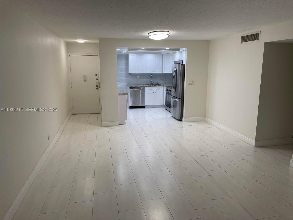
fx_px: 220
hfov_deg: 67.3
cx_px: 146
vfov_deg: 53.1
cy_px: 110
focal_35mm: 26
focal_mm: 4.2
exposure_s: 1/120
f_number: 1.6
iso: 64
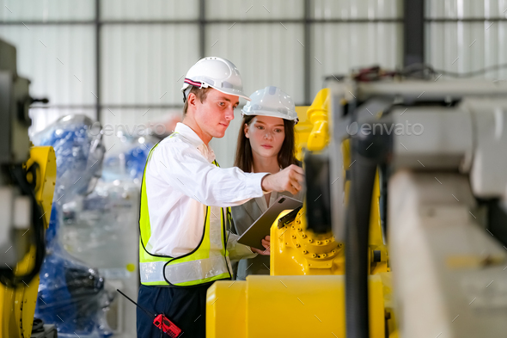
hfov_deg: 20.4
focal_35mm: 100
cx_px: 254
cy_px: 169
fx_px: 1408
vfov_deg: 13.7
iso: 800
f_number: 2.8
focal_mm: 100
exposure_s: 1/202
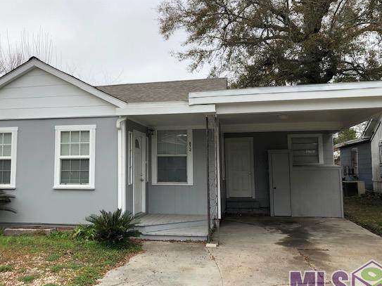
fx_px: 364
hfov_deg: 55.2
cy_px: 143
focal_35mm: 33
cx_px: 169
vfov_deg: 42.9
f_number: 1.8
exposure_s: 1/1230
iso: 20
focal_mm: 3.99
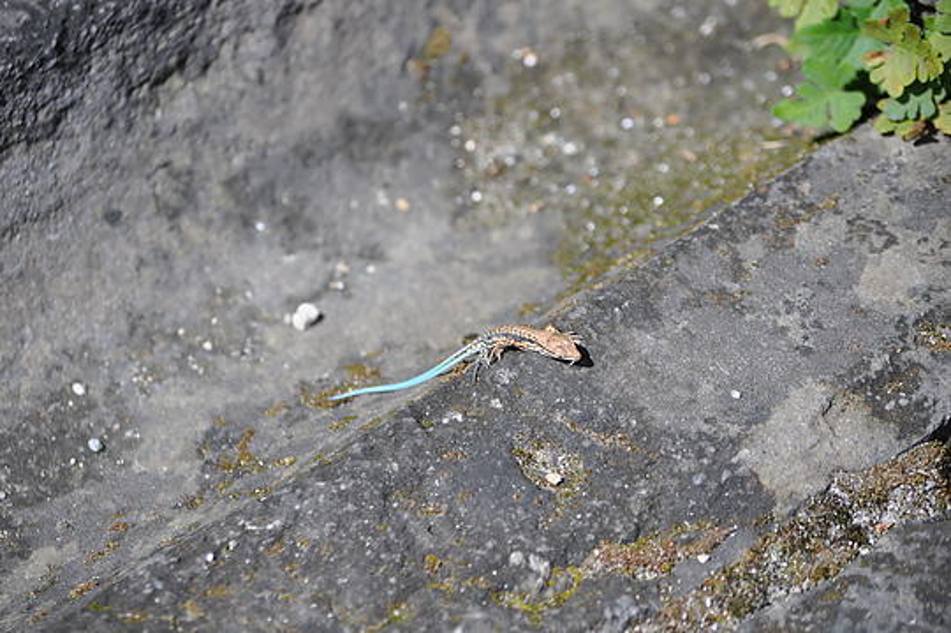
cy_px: 316
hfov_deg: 12.5
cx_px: 476
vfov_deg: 8.3
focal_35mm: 165
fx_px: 4355
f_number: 5.6
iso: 220
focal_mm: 110
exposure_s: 1/500
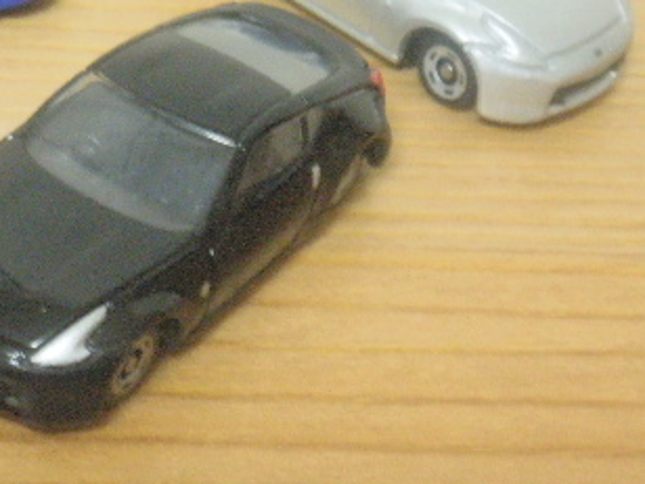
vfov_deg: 13.6
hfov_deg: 17.8
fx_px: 2012
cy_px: 80
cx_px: 13
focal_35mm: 108
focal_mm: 9.1
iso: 200
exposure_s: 1/4
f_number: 4.3
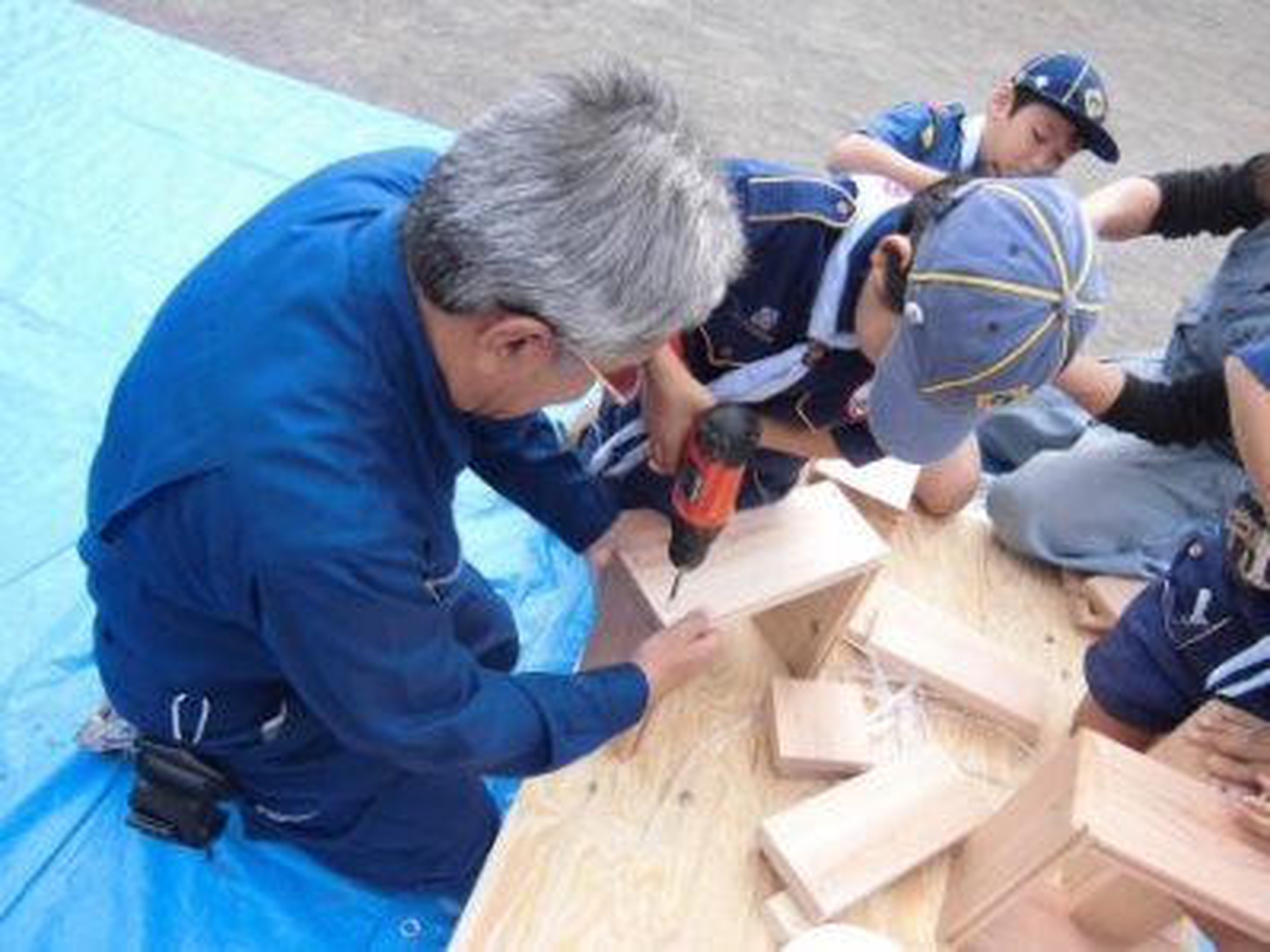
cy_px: 476
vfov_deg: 53.0
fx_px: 954
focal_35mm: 26
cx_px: 635
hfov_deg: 67.3
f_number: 2.8
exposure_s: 1/320
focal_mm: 4.7
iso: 100
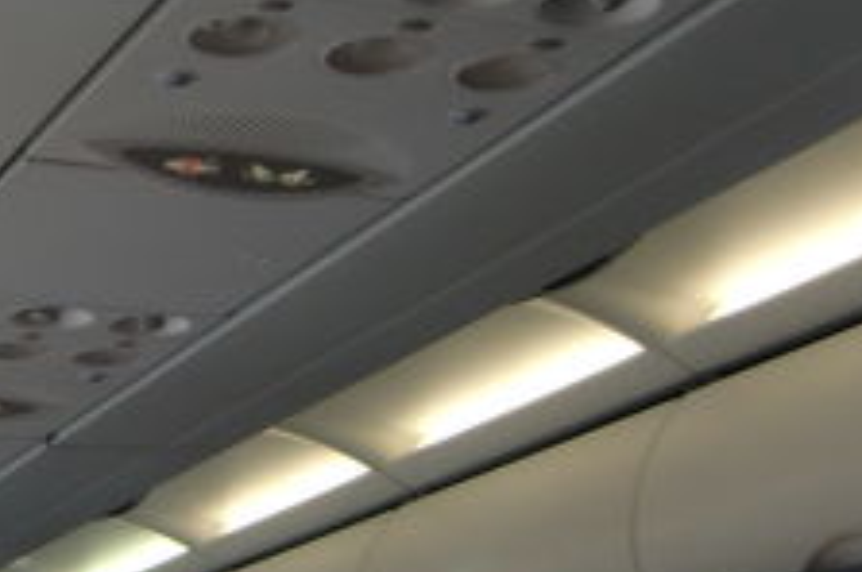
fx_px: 2104
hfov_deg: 22.8
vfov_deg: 15.5
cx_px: 158
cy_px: 334
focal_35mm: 88
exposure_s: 1/60
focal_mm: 5.2
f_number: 3.5
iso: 80
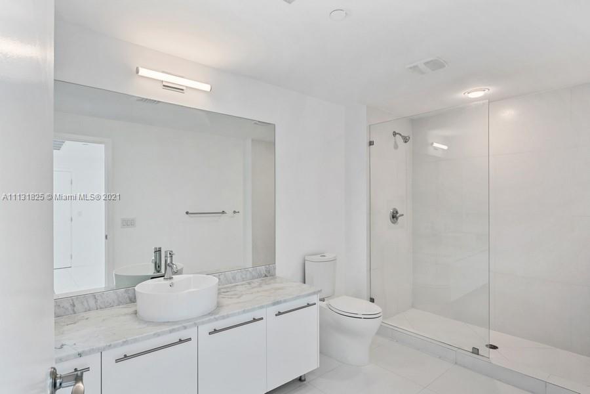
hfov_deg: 85.4
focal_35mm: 20
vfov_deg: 63.2
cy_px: 197
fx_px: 320
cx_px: 295
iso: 200
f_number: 5.6
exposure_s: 1/20
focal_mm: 13
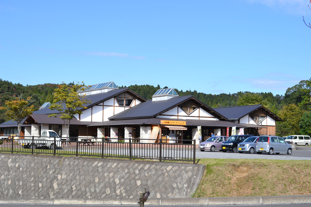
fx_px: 518
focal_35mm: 60
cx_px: 156
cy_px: 104
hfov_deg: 33.4
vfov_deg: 22.6
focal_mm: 40
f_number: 8
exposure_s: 1/250
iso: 100
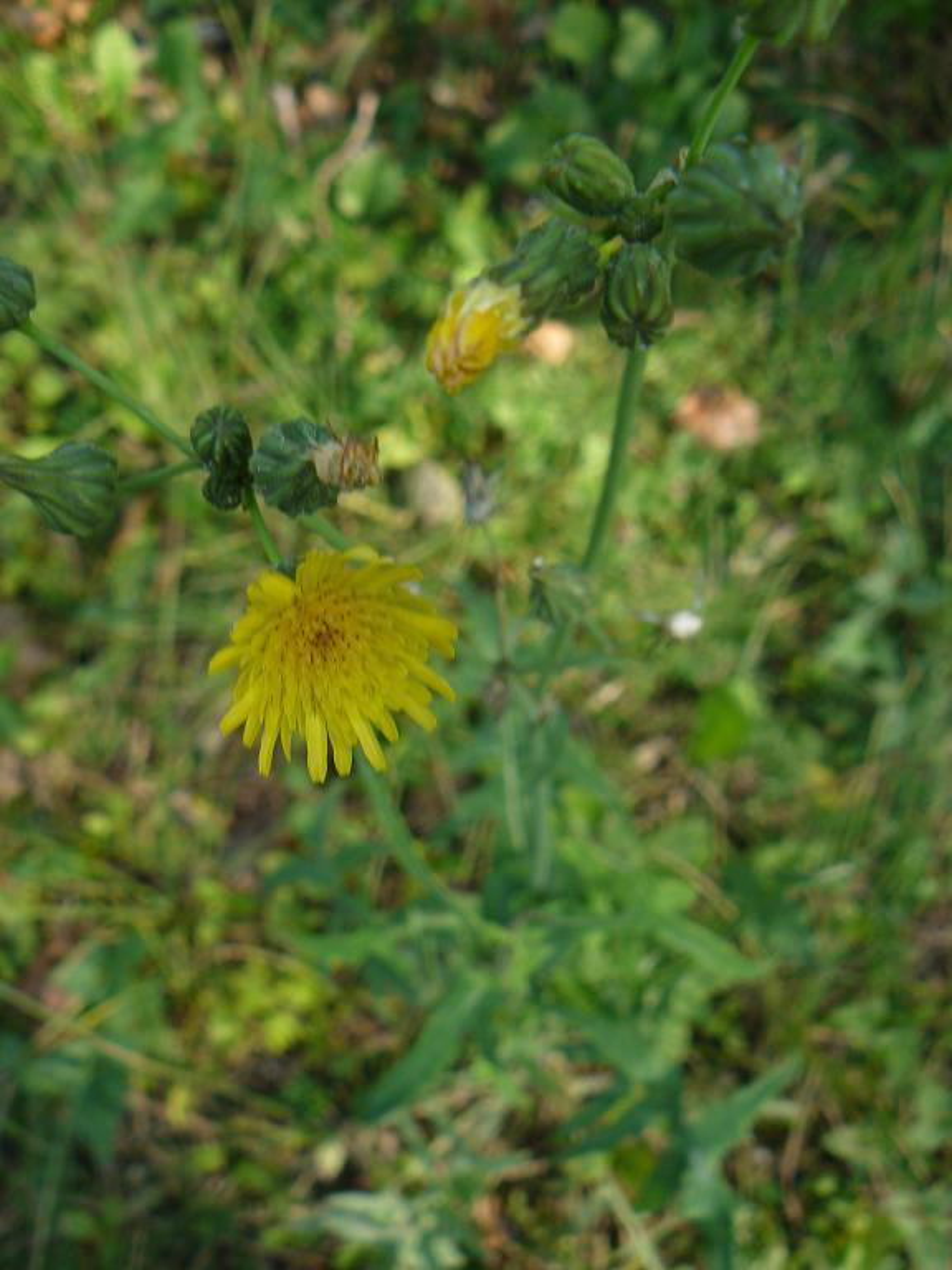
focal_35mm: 36
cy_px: 635
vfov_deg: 51.4
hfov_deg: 39.7
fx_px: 1320
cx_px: 476
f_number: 3.2
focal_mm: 6
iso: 100
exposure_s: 1/100
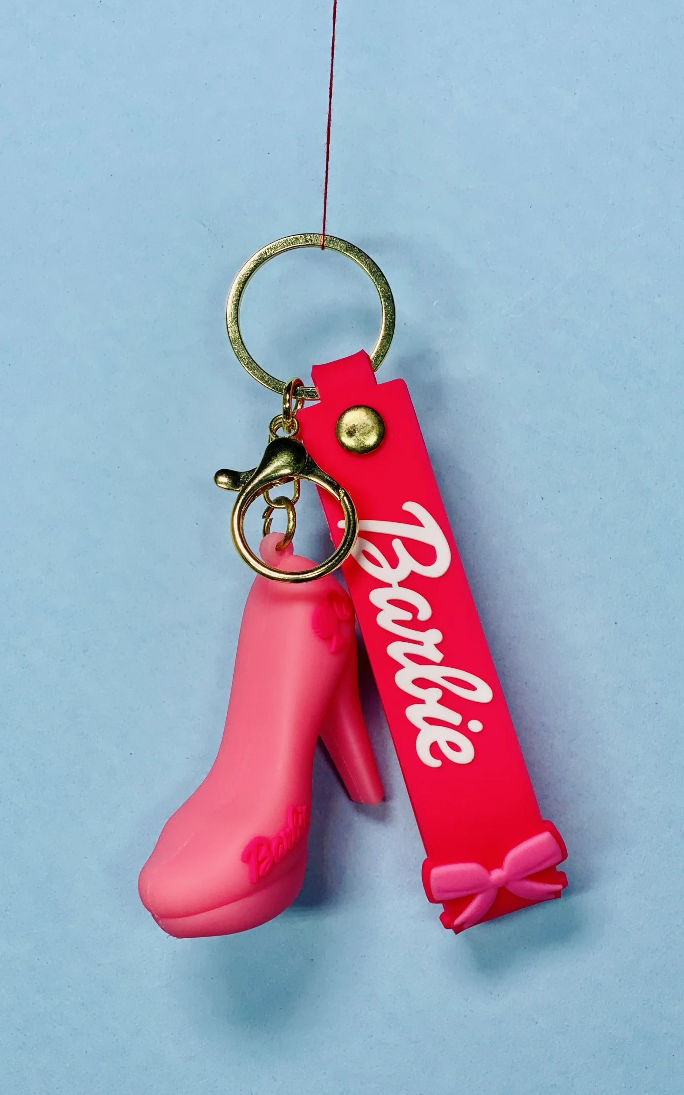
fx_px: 1670
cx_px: 378
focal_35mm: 56
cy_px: 551
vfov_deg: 36.3
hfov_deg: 23.1
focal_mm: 6
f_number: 2
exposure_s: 1/396
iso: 20
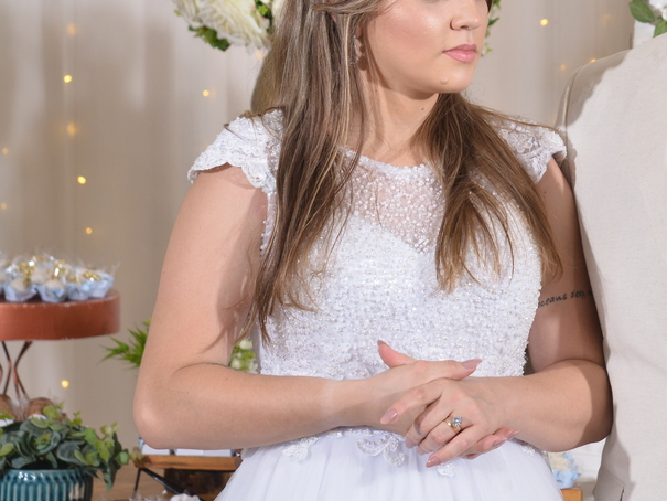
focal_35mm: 164
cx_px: 616
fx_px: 3161
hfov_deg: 12.0
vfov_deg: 9.0
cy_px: 114
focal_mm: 86
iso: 1100
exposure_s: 1/100
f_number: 6.3
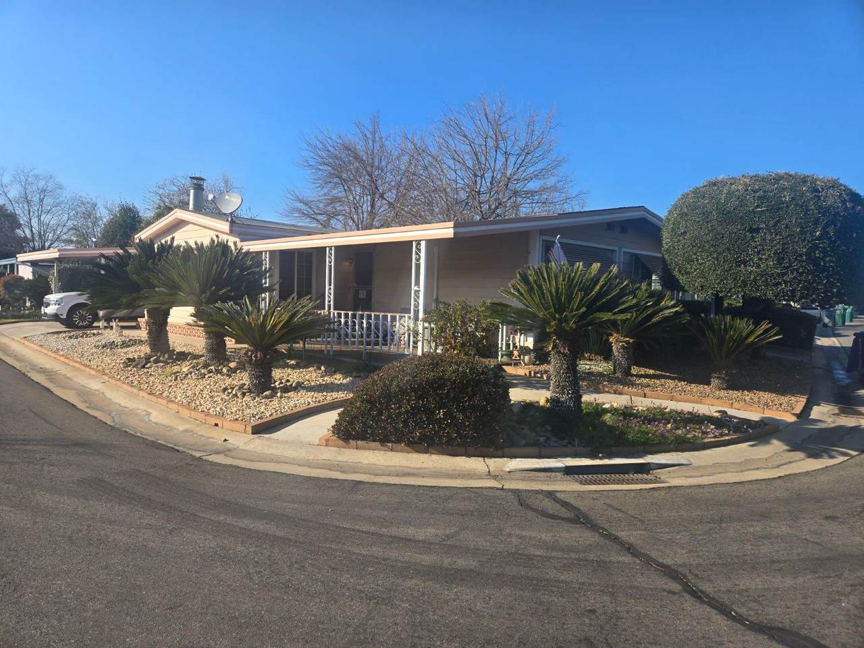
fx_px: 574
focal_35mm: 23
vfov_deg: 58.9
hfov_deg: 73.9
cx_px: 432
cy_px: 324
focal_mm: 5.4
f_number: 1.8
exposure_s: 1/1328
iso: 25
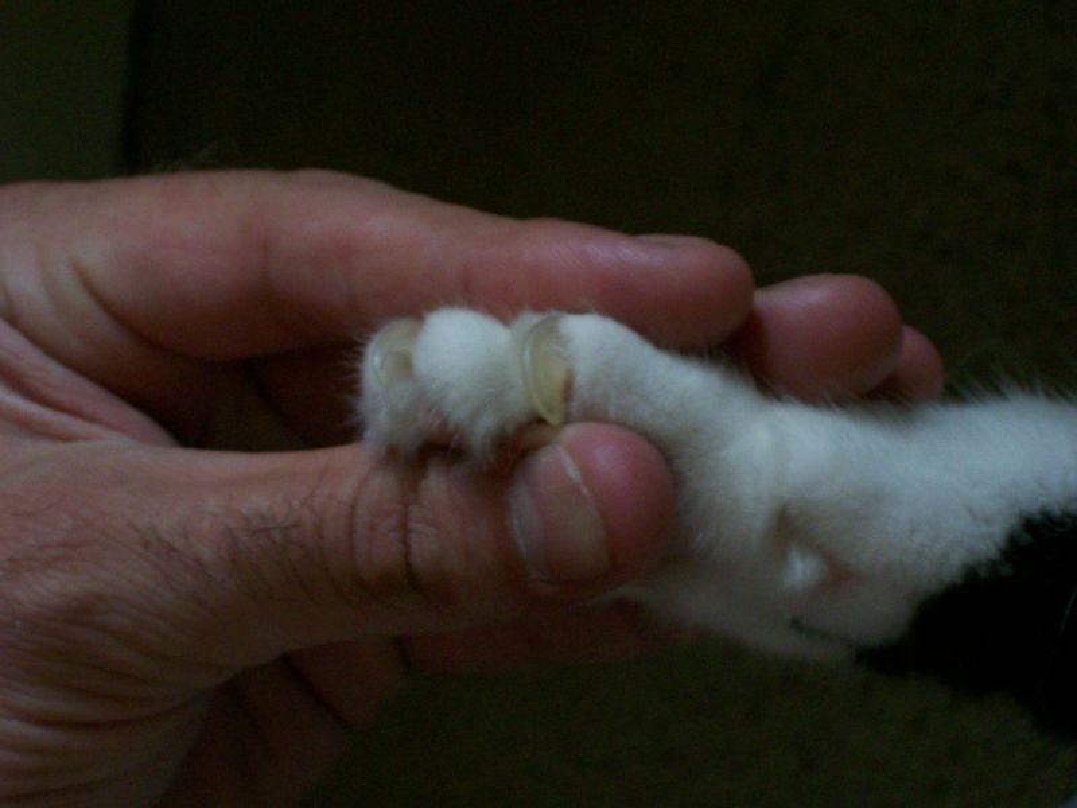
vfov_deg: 17.0
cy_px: 404
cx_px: 538
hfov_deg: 22.5
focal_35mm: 87
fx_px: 2707
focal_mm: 14.3
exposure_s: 1/8
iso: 160
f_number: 4.3
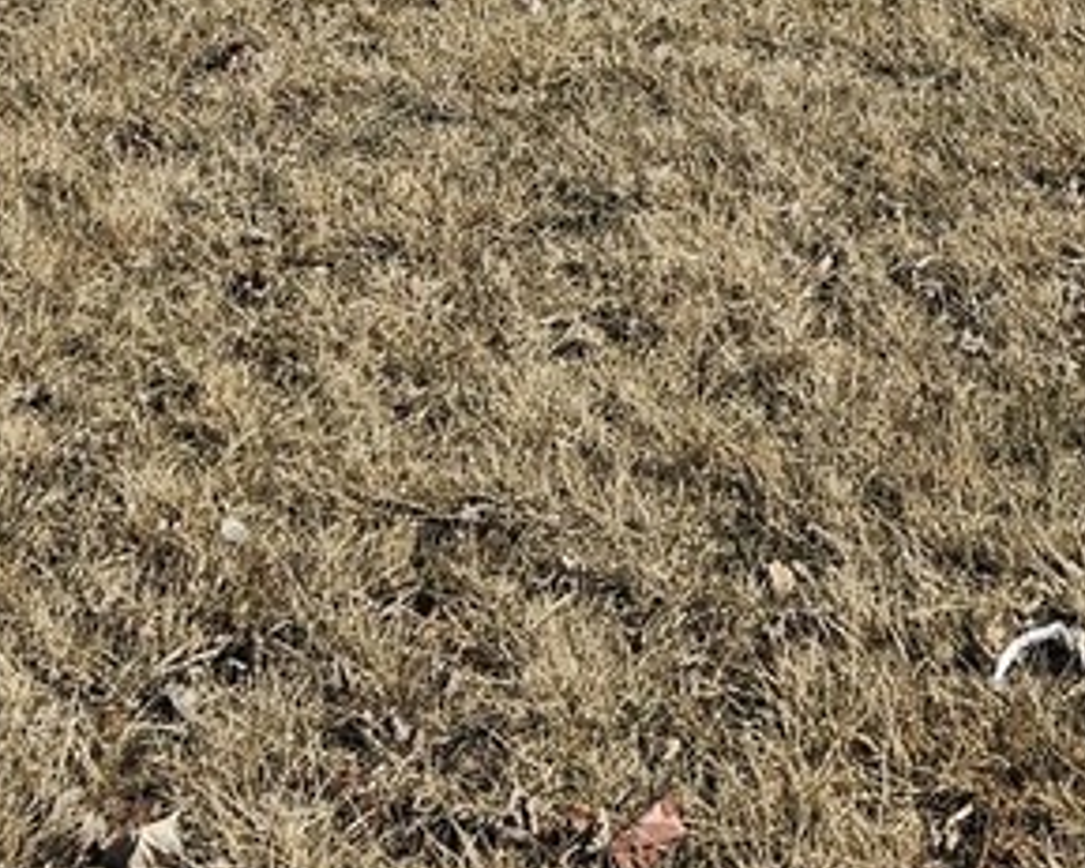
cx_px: 743
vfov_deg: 15.8
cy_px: -654
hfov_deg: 22.6
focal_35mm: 84
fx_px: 2696
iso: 25
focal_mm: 5.4
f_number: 1.8
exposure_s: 1/1809
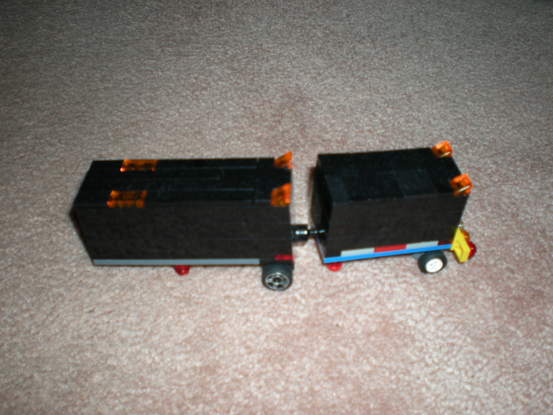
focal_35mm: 38
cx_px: 276
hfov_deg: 49.0
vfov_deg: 37.7
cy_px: 208
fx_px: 607
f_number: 3.1
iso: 64
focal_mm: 6.3
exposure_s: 1/60
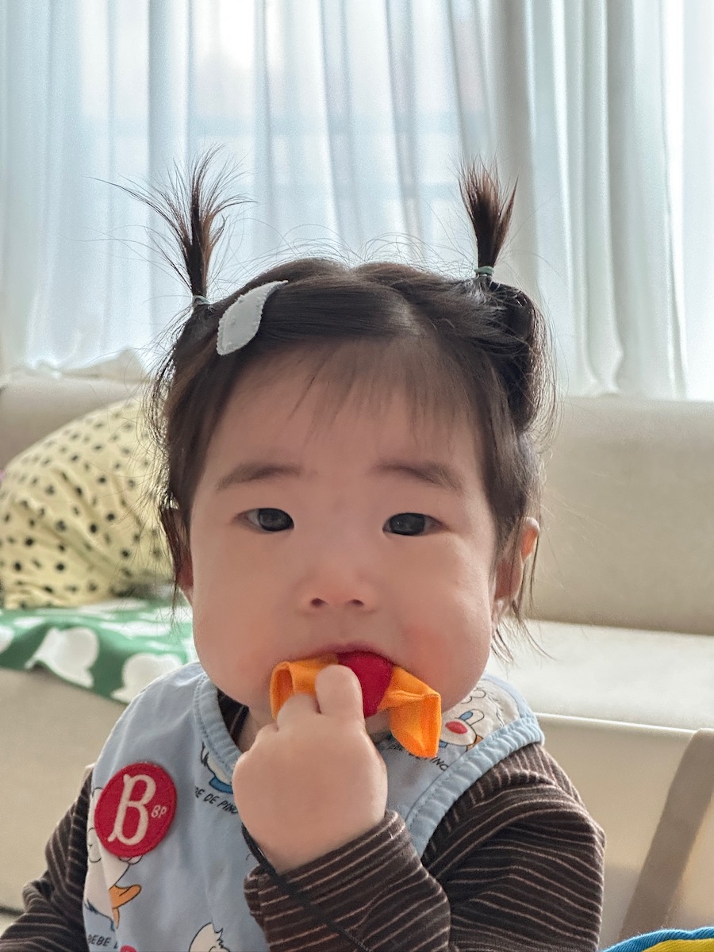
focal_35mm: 77
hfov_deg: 19.1
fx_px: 2118
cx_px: 357
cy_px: 476
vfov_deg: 25.3
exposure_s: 1/60
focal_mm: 9
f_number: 2.8
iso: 500
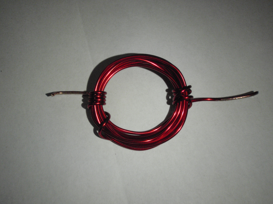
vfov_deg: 39.7
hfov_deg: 51.4
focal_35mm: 36
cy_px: 102
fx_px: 284
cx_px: 136
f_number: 4.1
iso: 640
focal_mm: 6.53
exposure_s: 1/250
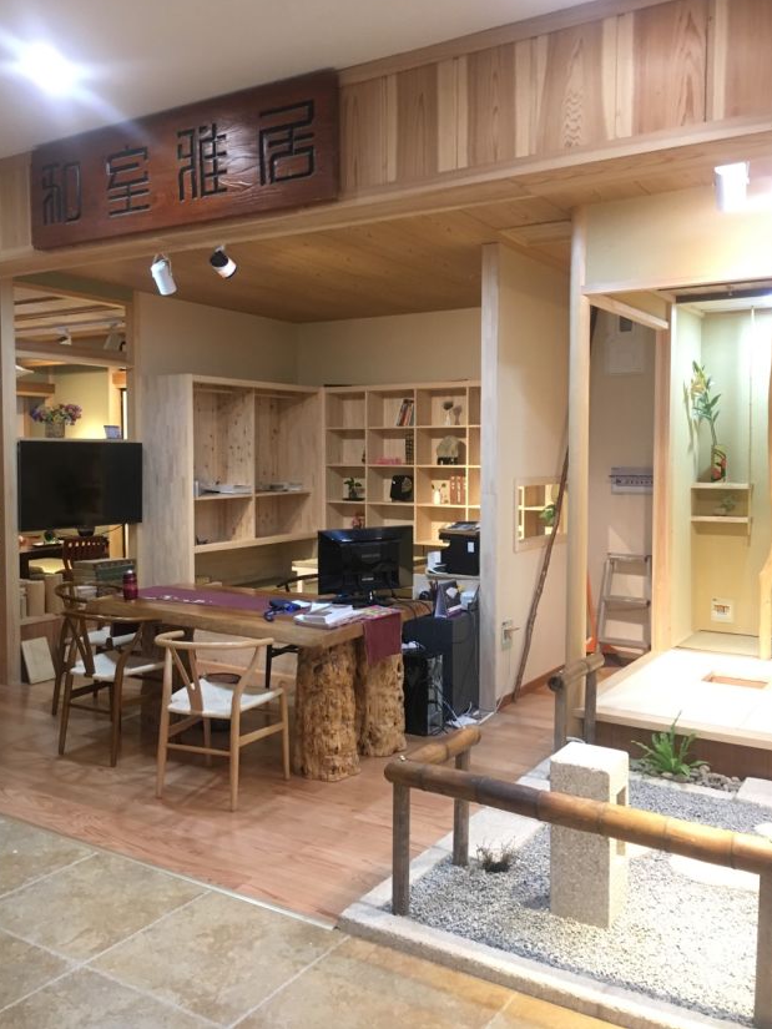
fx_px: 892
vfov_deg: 59.9
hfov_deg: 46.8
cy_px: 498
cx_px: 392
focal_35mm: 30
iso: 160
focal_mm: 4.15
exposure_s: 1/33
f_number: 2.2
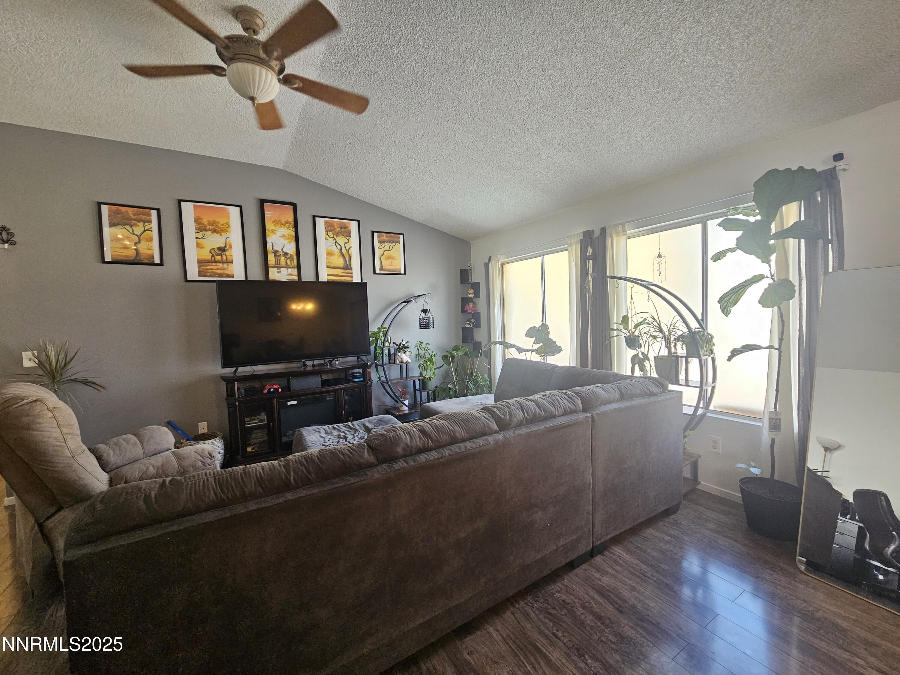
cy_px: 338
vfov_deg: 89.9
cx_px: 450
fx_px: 338
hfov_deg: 106.2
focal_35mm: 13
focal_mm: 2.2
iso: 250
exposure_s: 1/100
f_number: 2.2
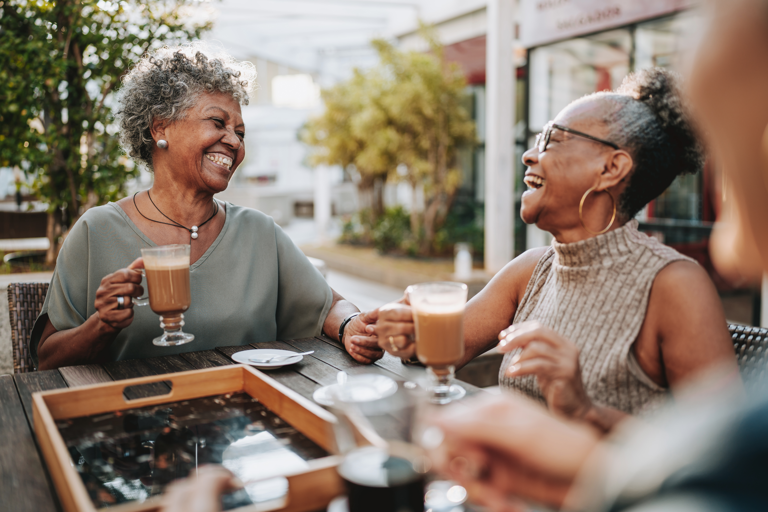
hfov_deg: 54.4
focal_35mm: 35
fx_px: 747
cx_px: 384
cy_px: 256
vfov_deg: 37.9
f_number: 1.6
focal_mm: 35
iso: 100
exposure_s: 1/500
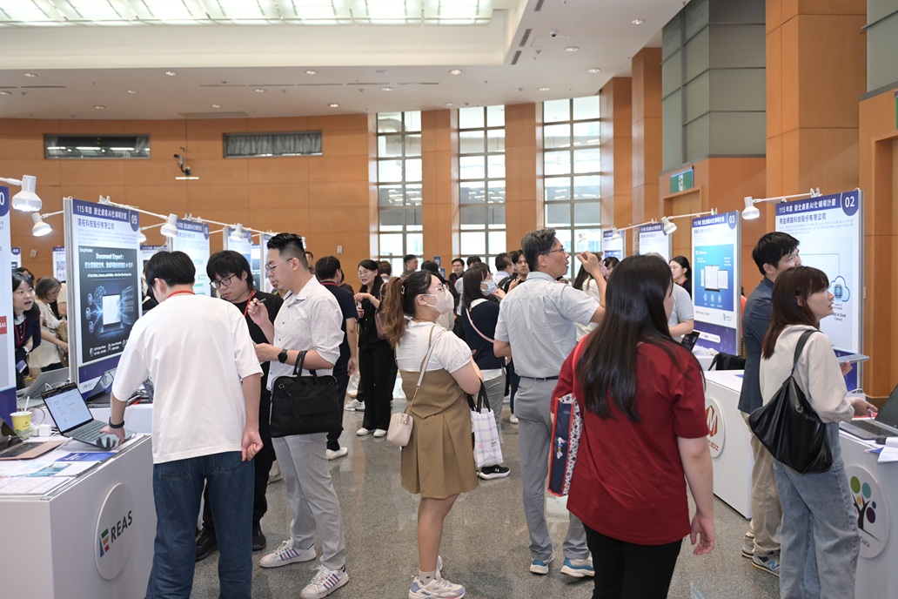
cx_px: 449
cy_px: 300
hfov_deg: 63.7
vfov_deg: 45.0
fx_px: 723
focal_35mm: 29
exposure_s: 1/160
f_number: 3.2
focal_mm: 29
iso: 1000
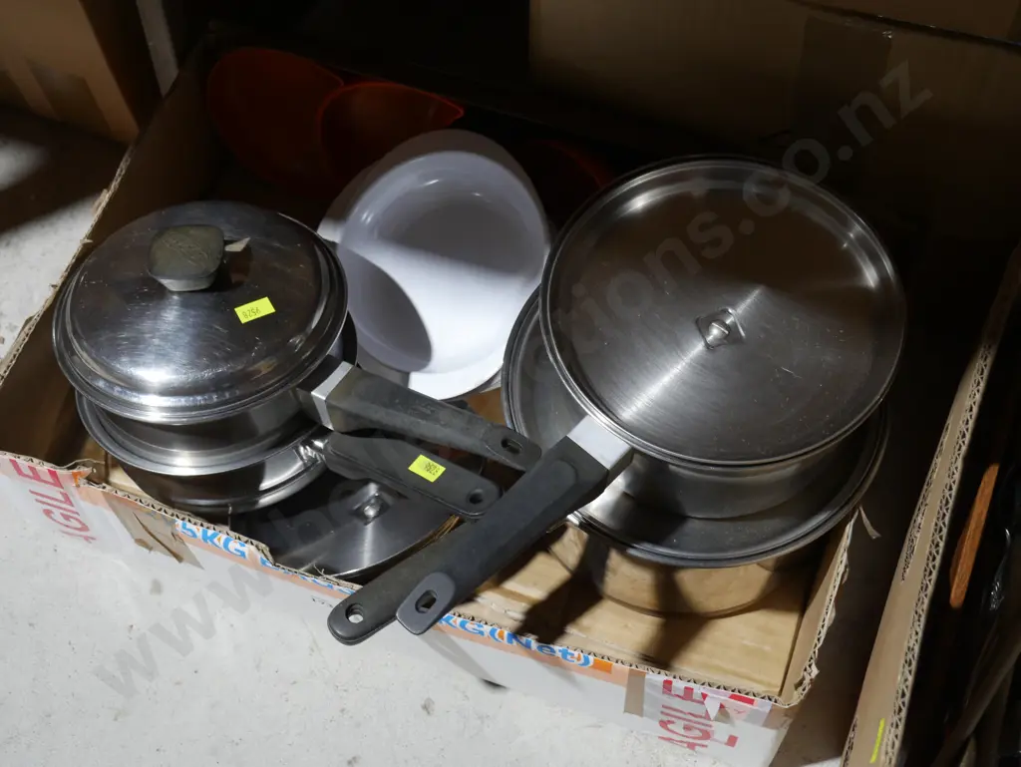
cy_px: 384
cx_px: 510
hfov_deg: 38.2
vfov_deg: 29.1
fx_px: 1475
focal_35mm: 50
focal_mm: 25
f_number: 5.3
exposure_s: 1/60
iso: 800
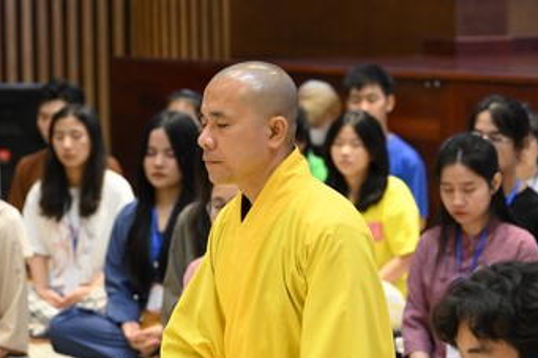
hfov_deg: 12.4
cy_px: 304
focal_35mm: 166
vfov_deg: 8.2
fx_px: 2479
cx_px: 221
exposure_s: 1/160
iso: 3200
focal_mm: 87
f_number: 4
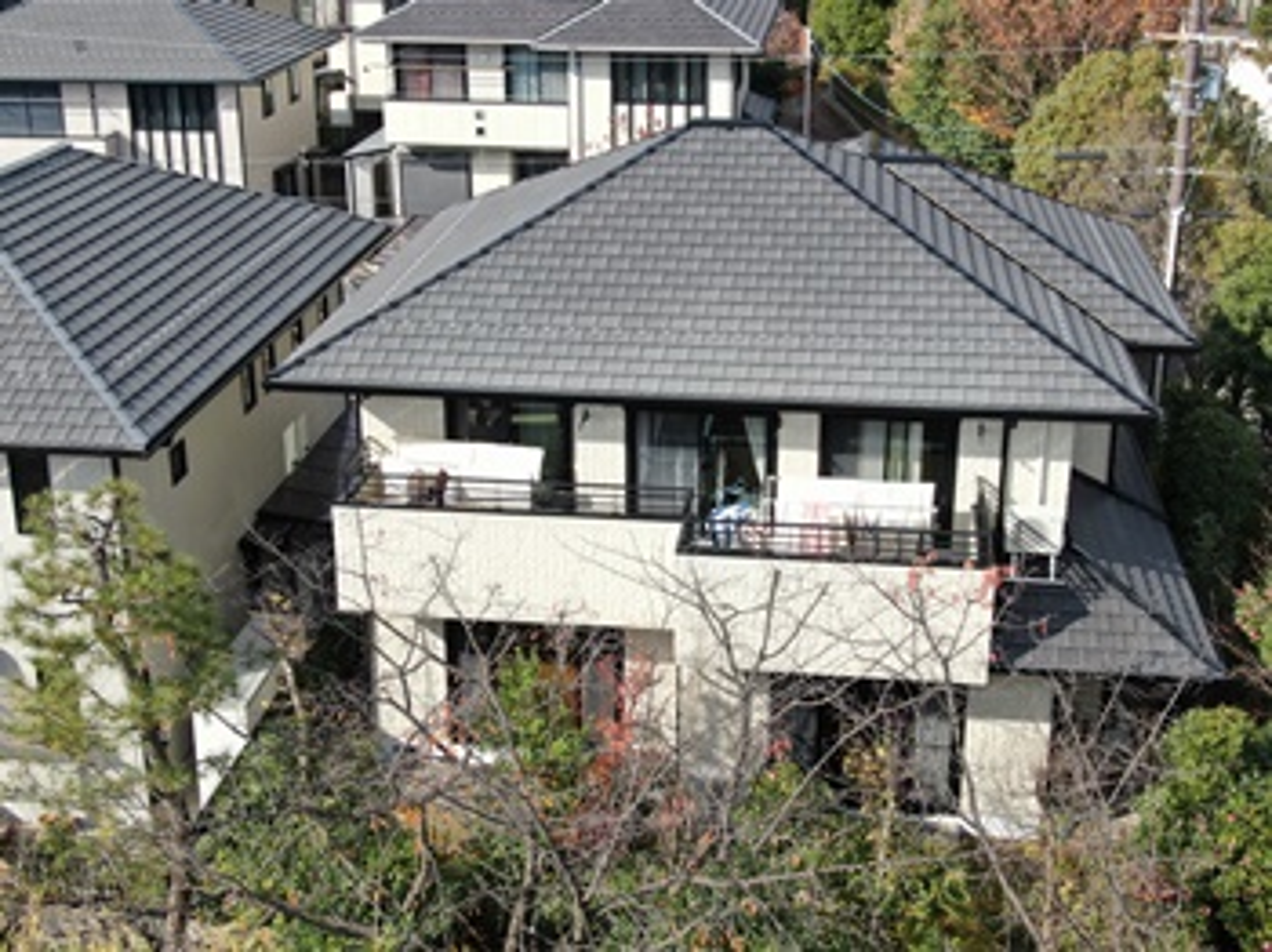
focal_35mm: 47
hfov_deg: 40.5
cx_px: 636
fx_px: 1726
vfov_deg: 30.8
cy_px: 476
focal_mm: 8.42
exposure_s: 1/400
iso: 100
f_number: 3.8
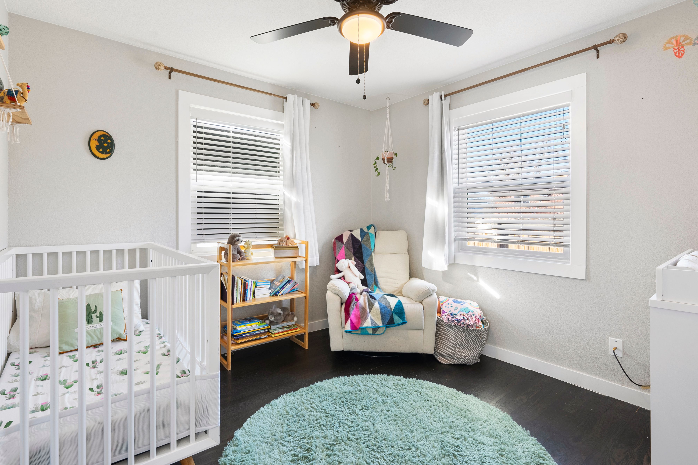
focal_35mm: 17
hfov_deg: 93.2
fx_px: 330
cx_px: 336
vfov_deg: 70.4
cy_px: 219
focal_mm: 16
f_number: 8
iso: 500
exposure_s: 1/2
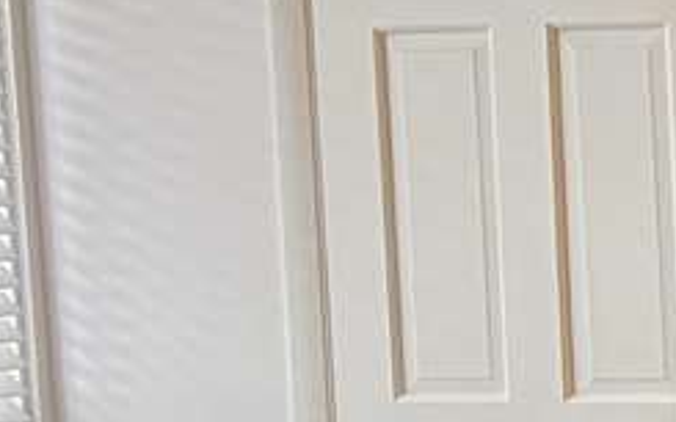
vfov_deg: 9.0
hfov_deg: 12.0
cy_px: 425
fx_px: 2652
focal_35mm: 144
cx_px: 1564
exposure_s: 1/60
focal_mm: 5.7
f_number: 1.5
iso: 125
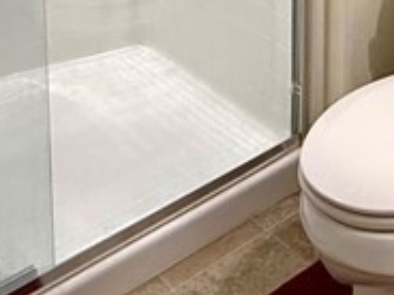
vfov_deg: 15.3
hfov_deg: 25.0
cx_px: 244
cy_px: -291
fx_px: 888
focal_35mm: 78
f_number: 2.2
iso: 200
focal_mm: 2.22
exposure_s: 1/120
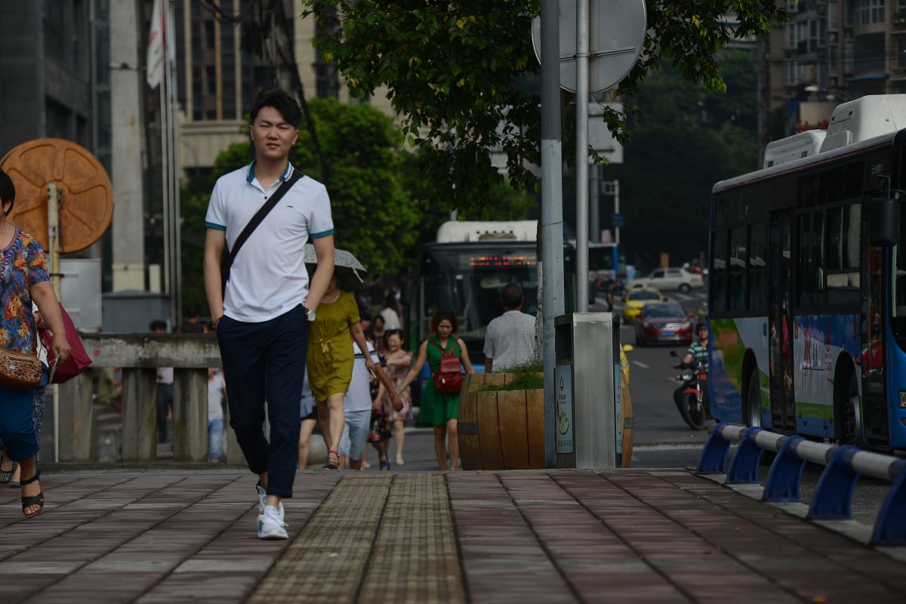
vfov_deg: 9.8
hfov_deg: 14.7
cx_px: 453
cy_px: 302
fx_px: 3523
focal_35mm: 140
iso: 100
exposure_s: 1/800
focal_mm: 140
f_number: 5.6
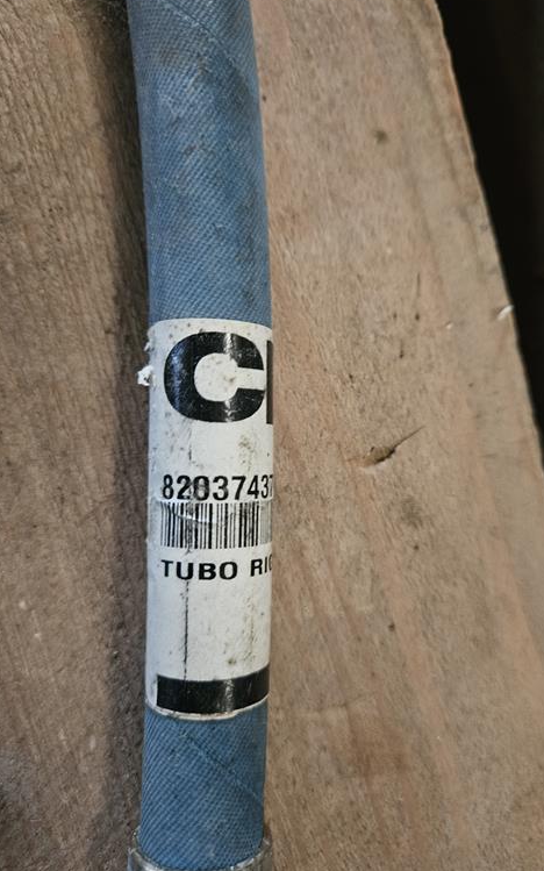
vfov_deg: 72.5
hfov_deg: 49.1
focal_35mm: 25
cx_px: 309
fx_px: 593
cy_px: 429
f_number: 1.8
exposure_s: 1/25
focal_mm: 5.4
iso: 640
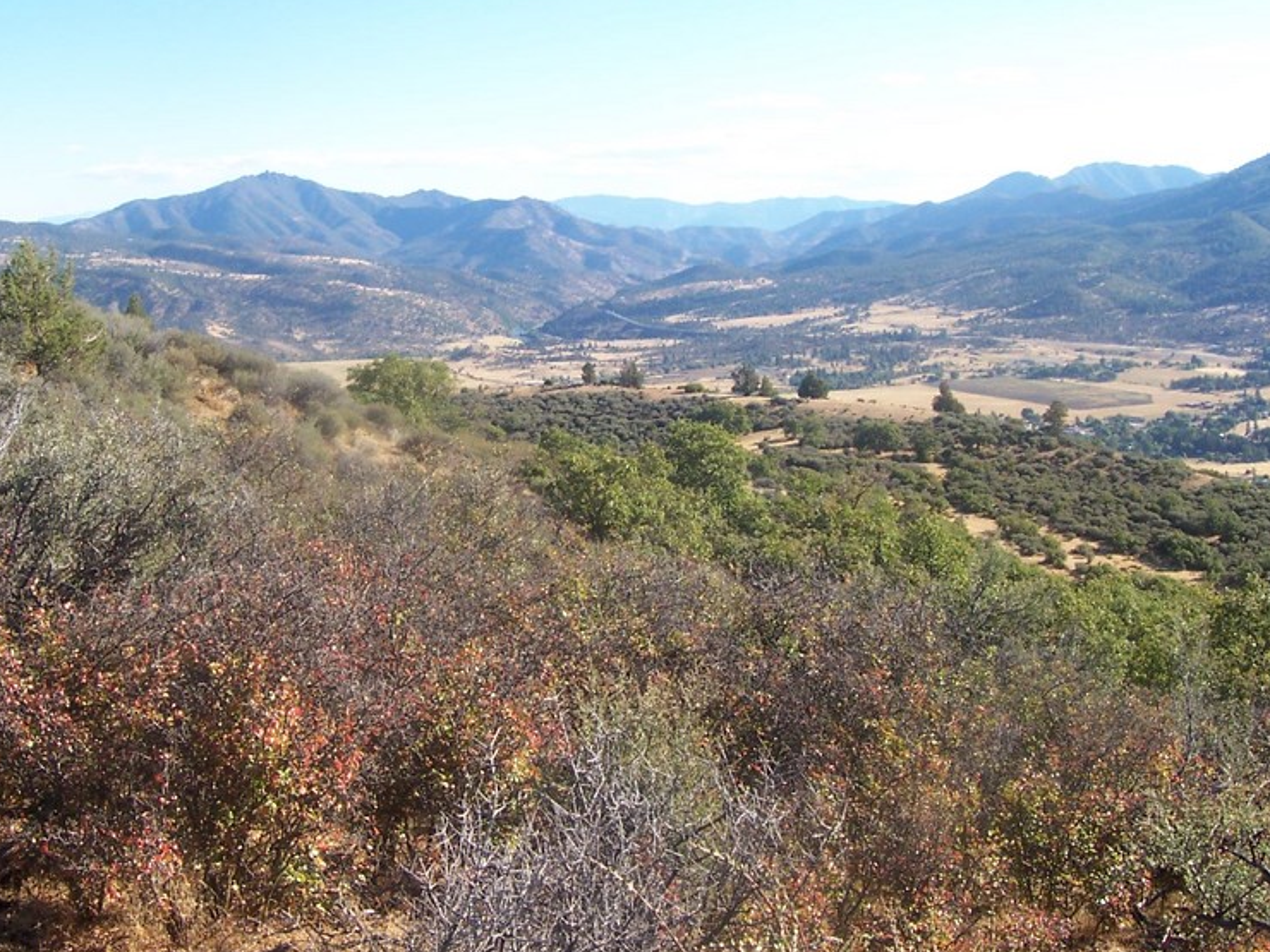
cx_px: 601
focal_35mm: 45
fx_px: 1651
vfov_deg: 32.1
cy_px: 419
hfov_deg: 42.1
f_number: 5.6
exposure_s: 1/250
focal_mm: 5.6
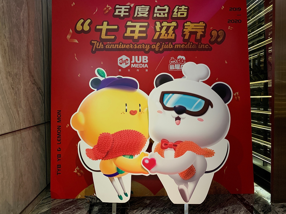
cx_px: 143
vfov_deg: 53.1
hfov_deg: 67.3
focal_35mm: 26
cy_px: 107
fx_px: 215
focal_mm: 4.25
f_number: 1.8
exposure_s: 1/33
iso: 320
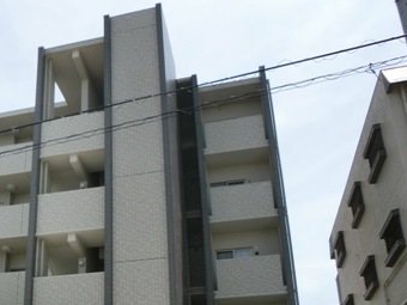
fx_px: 553
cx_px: 78
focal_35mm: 47
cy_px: 269
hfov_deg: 38.8
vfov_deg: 29.7
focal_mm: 4.5
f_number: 3.5
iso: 80
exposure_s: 1/1000
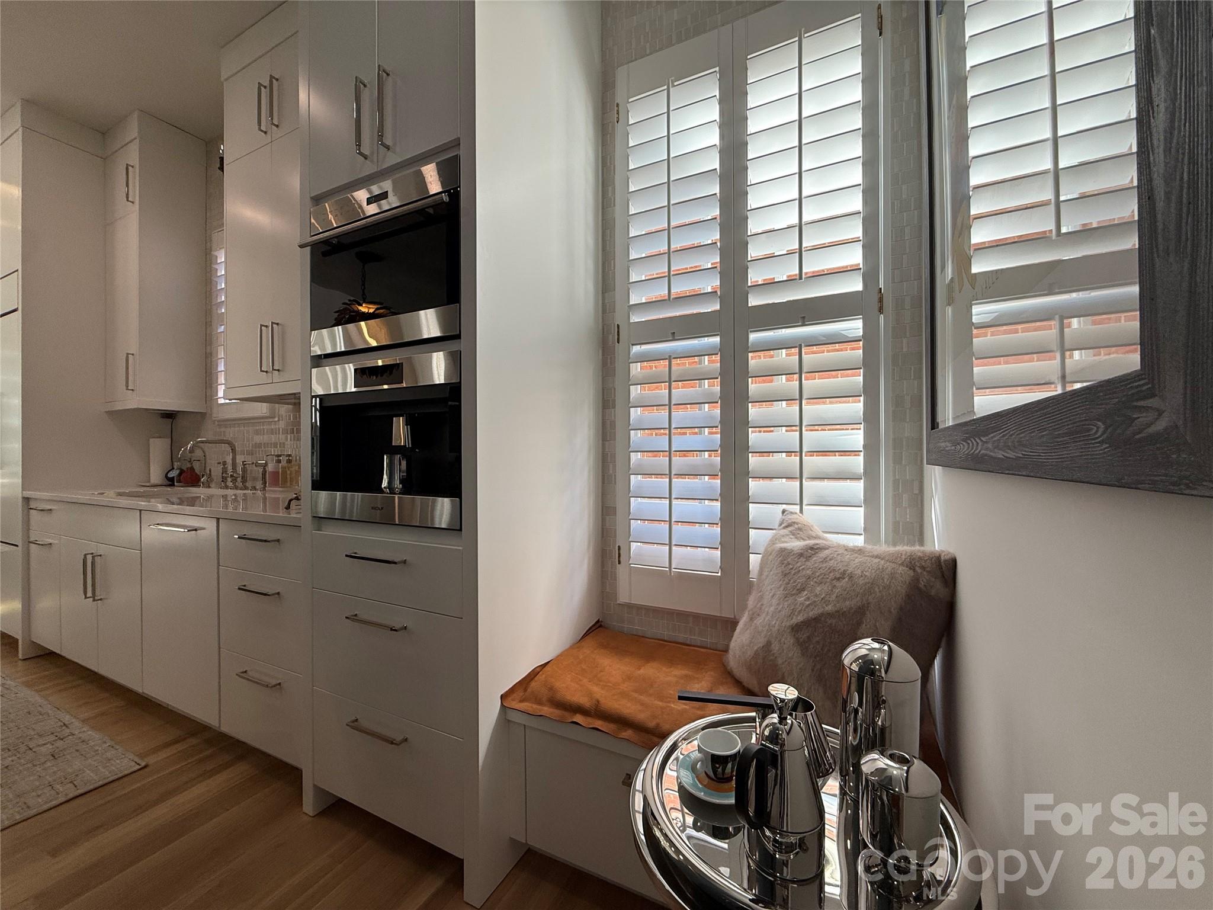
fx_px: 491
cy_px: 455
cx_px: 606
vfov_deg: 85.7
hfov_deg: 102.1
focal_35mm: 14
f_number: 2.2
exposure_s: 1/120
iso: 80
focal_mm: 2.22
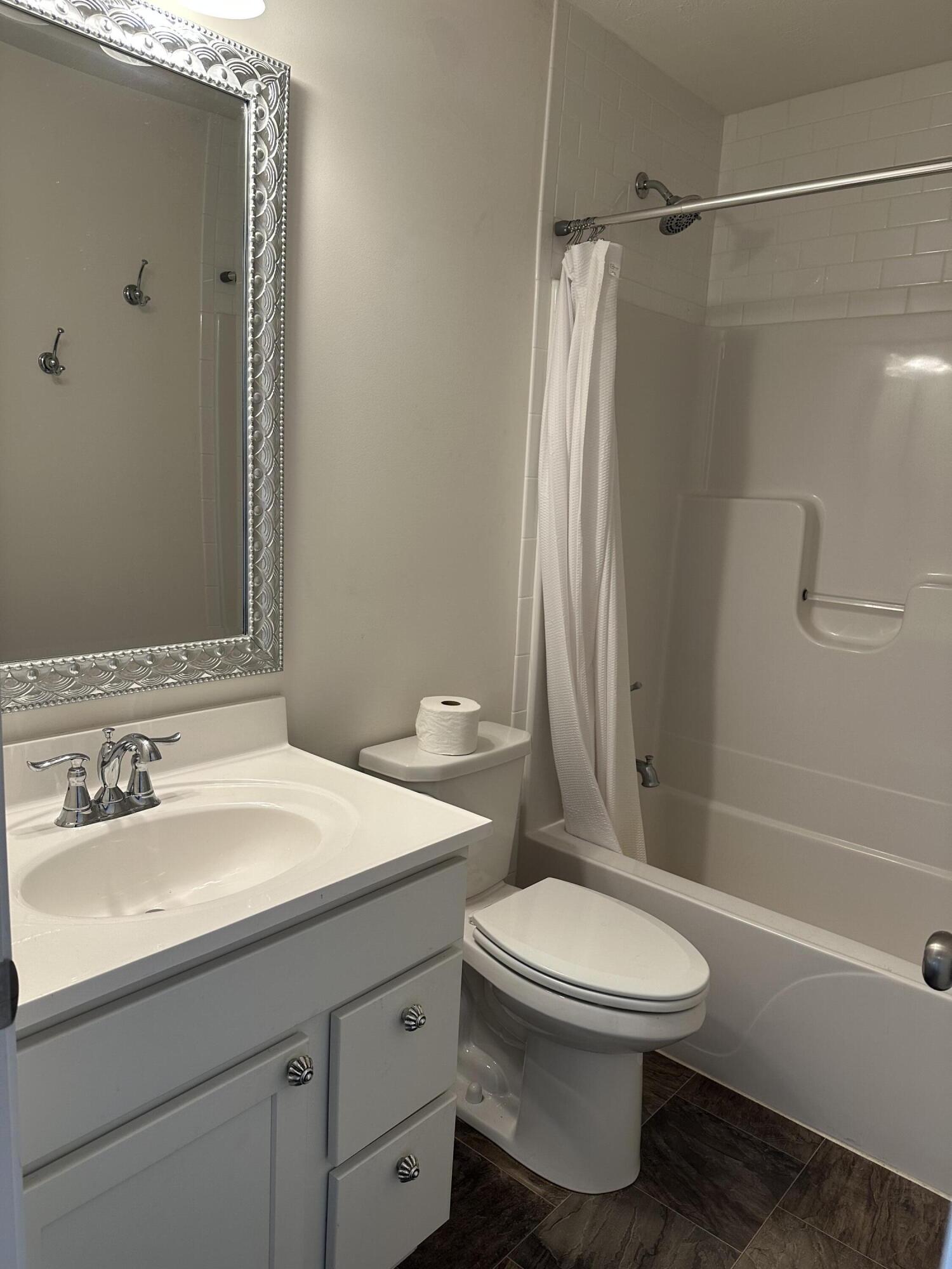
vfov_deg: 71.6
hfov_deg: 56.8
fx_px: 880
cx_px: 476
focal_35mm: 24
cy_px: 634
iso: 125
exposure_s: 1/120
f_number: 1.78
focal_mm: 6.86
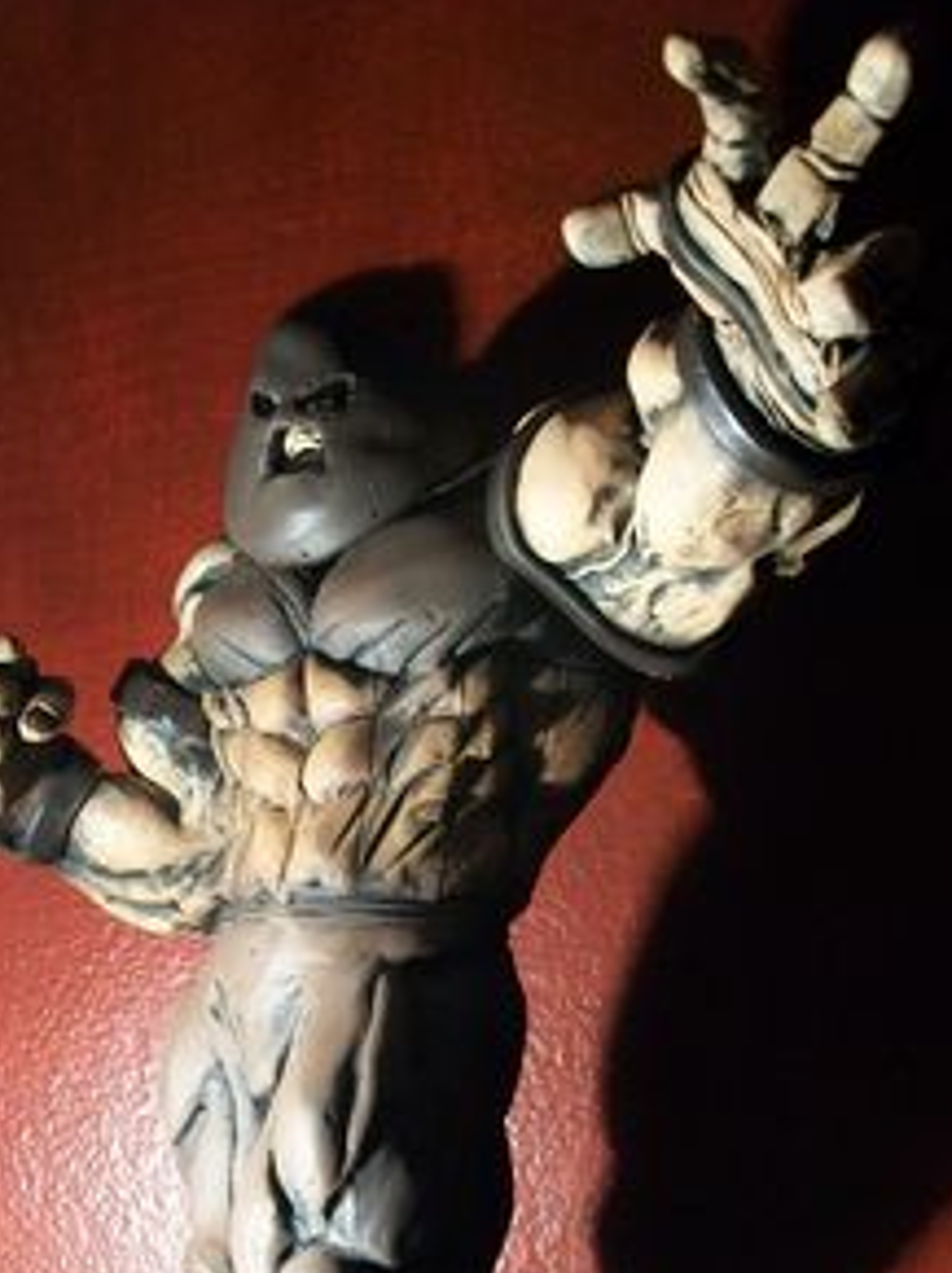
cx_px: 408
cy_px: 1045
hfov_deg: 27.5
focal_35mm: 53
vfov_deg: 34.9
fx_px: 1946
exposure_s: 1/20
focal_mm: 5.7
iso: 160
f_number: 2.9
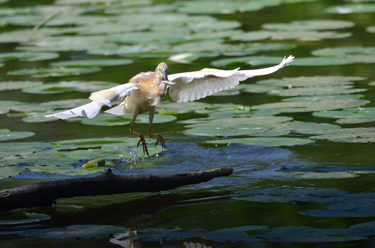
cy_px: 124
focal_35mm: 735
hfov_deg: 2.8
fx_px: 7641
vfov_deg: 1.9
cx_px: 188
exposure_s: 1/4000
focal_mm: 490
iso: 800
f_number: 6.3
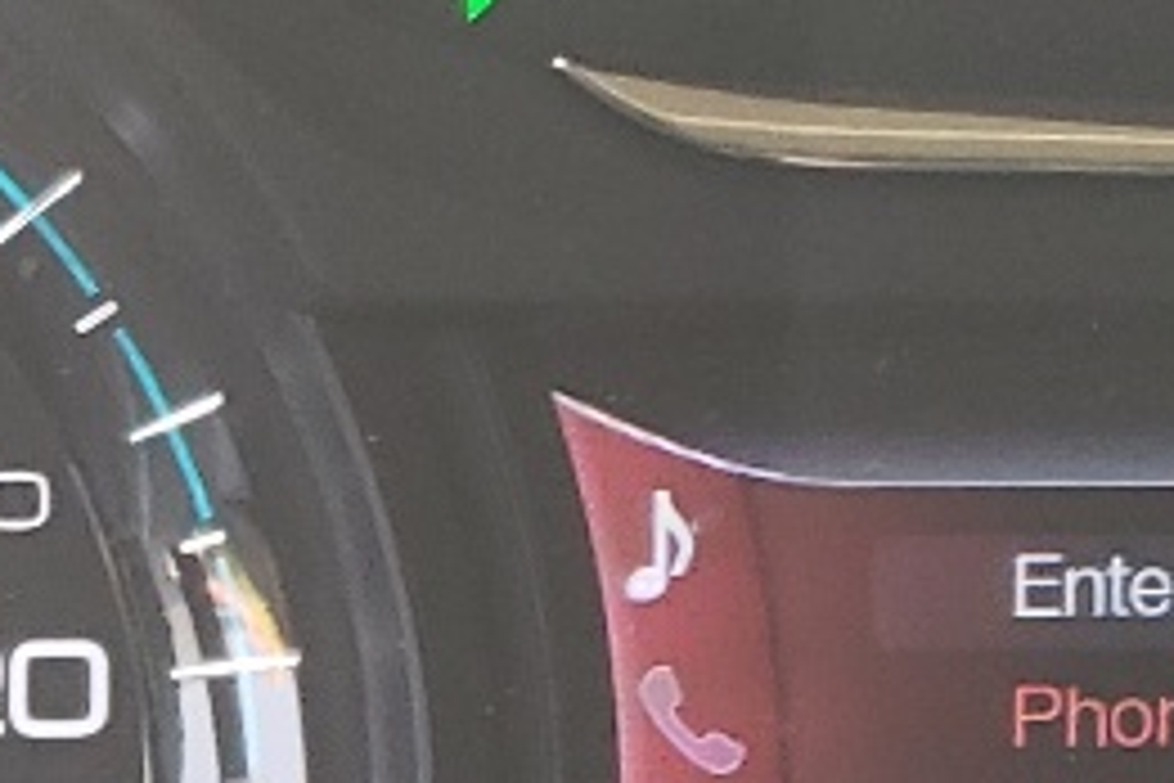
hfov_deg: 11.6
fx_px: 5413
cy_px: 756
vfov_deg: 8.2
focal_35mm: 166
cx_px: -783
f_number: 1.5
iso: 78
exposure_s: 1/60.2
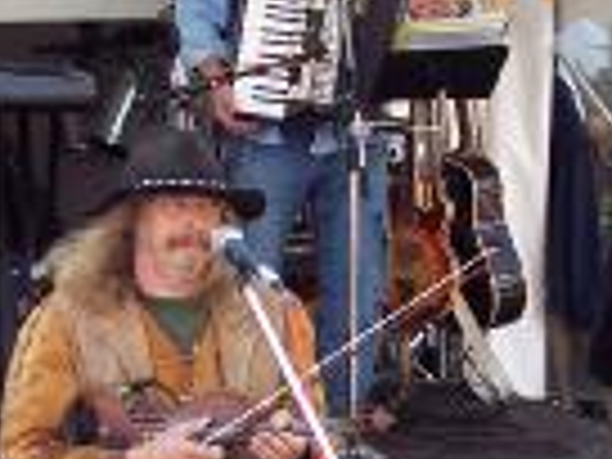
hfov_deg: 13.8
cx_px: 238
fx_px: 2528
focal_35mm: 143
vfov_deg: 10.3
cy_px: 362
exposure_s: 1/180
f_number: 3.4
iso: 100
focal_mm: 8
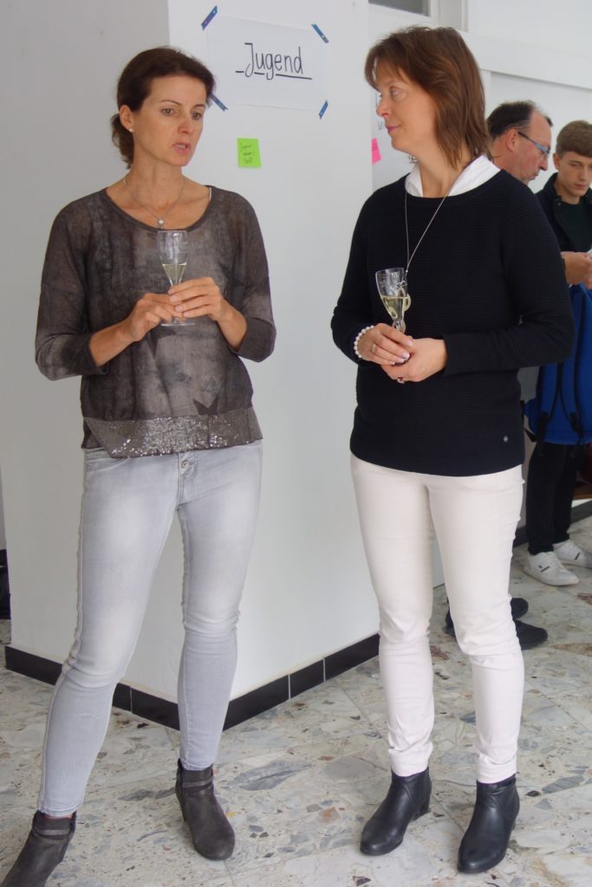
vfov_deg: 65.5
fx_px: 690
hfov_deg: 46.4
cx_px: 296
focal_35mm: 28
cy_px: 444
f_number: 2
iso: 125
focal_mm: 10.4
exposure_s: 1/100
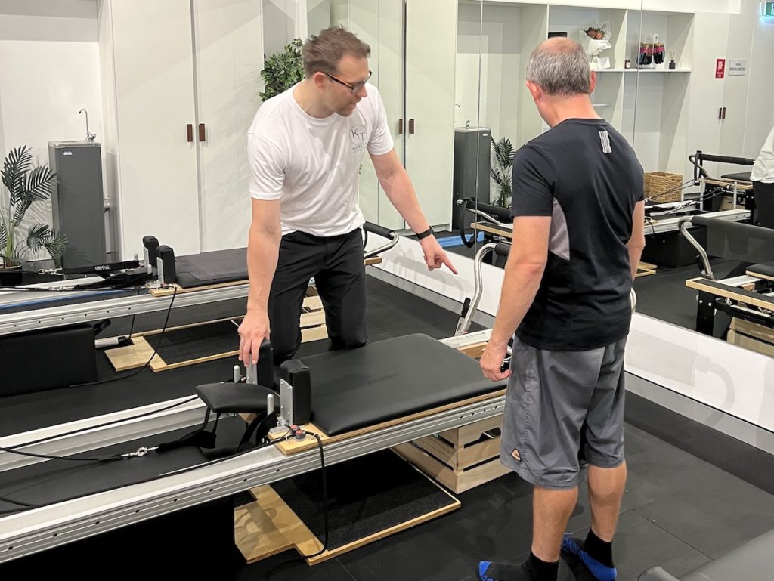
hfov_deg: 67.3
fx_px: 582
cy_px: 290
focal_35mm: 26
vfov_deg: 53.1
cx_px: 387
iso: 100
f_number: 1.5
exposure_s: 1/50
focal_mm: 5.7
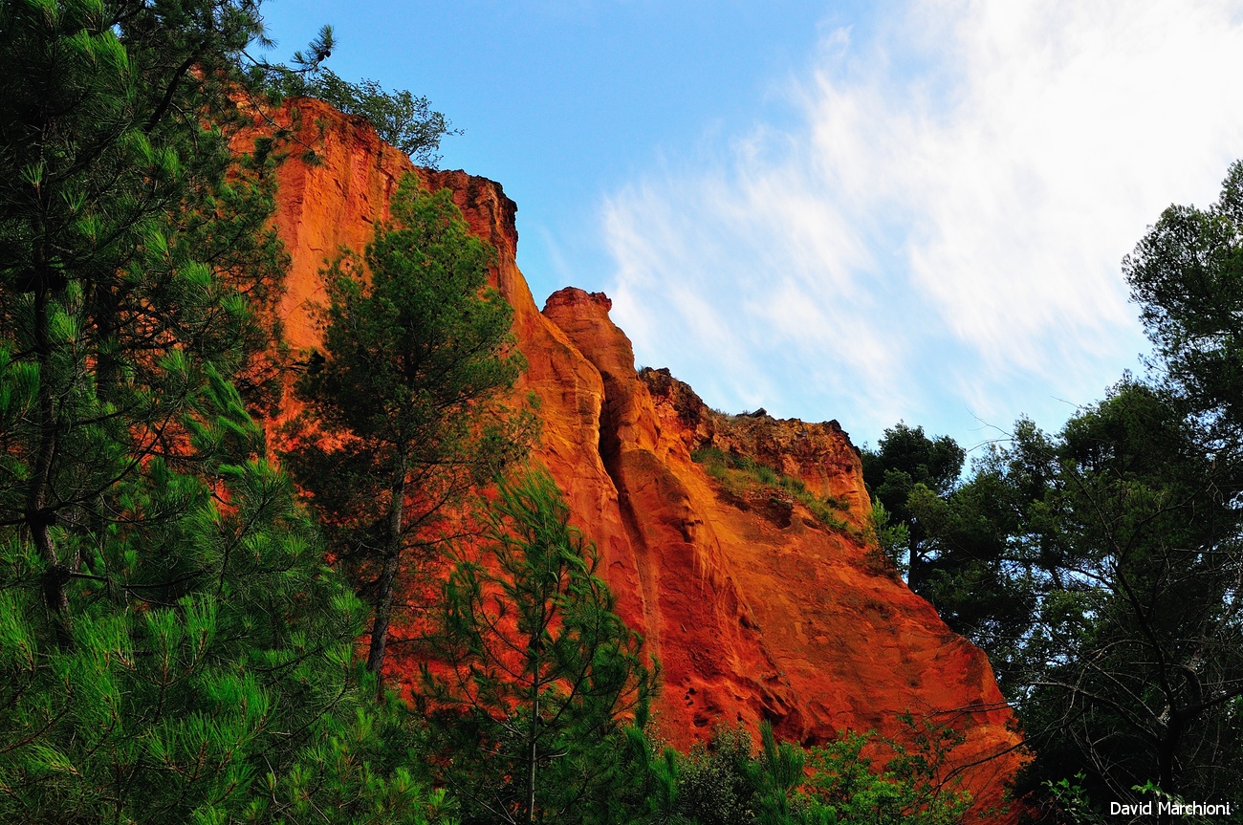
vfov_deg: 31.8
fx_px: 1448
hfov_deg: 46.5
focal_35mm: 42
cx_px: 622
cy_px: 412
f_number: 13
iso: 400
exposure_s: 1/180
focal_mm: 28
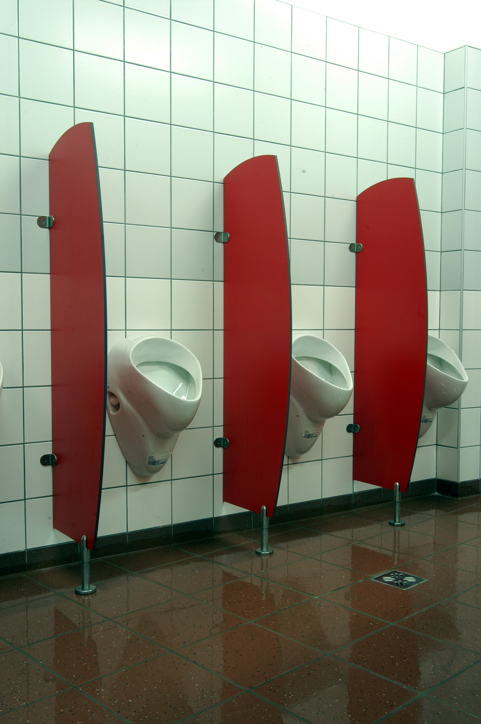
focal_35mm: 38
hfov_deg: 35.4
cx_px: 240
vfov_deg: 51.3
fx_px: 753
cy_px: 362
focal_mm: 25
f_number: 14
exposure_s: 2
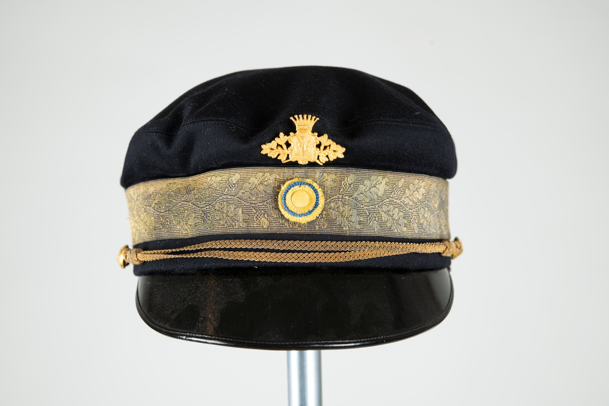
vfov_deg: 22.6
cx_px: 304
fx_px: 1015
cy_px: 203
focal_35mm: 60
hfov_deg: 33.4
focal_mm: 60
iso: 200
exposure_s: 1/160
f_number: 8
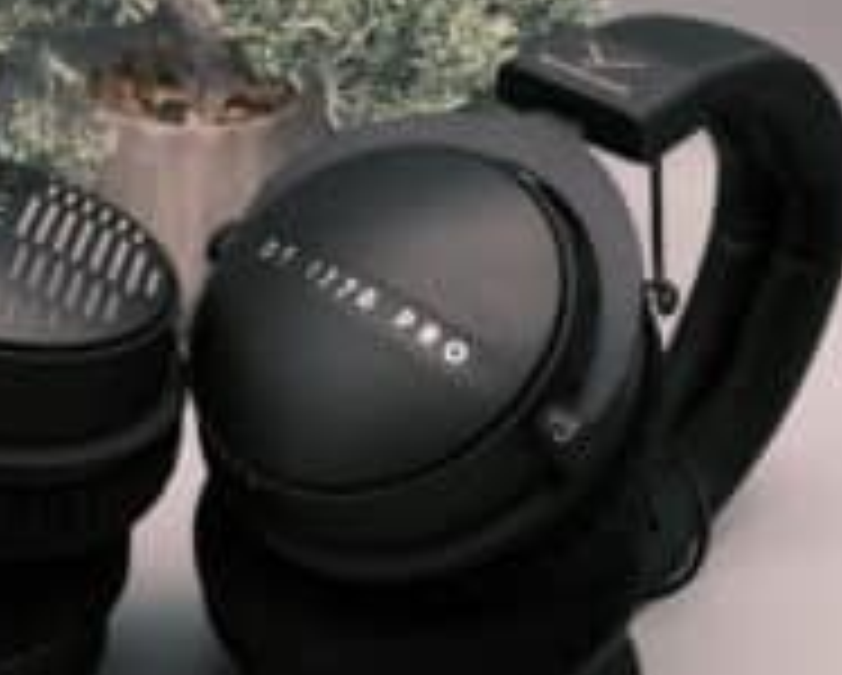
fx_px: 2046
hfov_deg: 22.7
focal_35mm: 82
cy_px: 396
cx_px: 99
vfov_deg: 18.7
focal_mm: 27.9
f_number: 8
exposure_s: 1/100
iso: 800
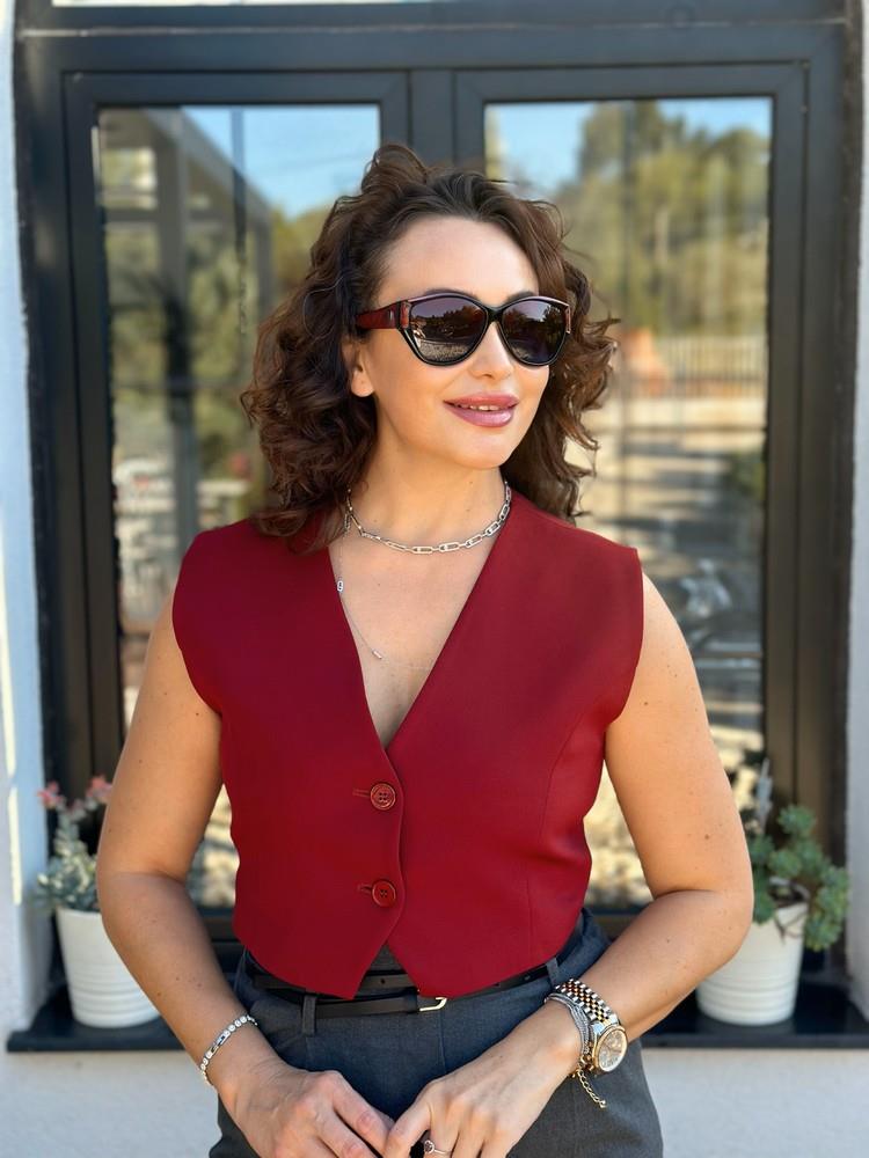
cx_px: 434
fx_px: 1607
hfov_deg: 30.3
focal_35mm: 48
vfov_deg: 39.7
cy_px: 579
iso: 80
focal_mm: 6.86
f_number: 1.78
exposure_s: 1/549
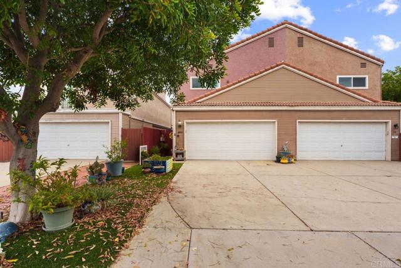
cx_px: 200
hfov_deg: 92.6
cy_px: 134
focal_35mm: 17
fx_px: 192
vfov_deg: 69.8
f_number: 8
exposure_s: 1/60
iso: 400
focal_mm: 17.2
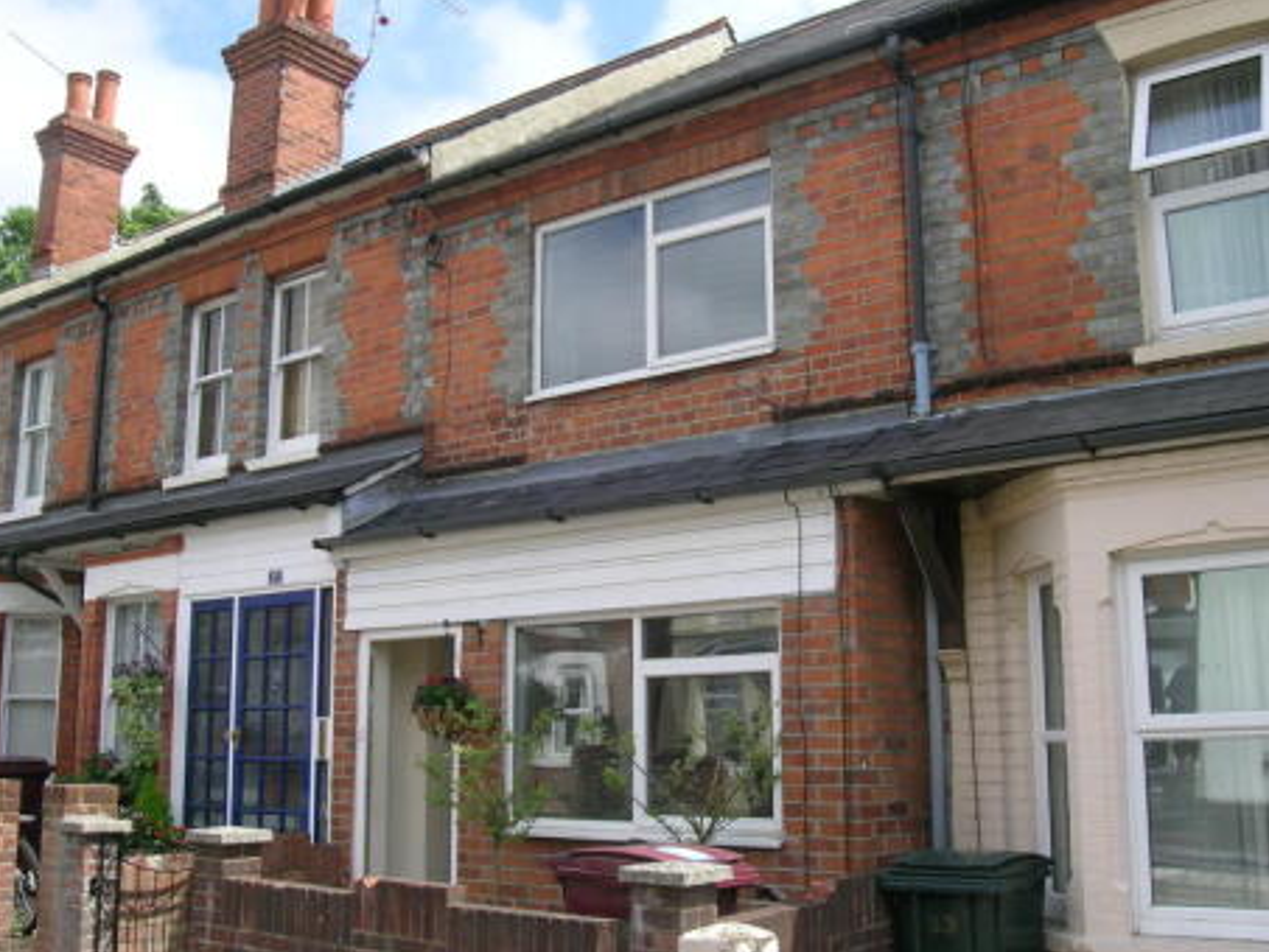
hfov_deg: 51.3
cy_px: 514
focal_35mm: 36
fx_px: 1320
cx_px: 612
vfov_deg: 39.6
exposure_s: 1/183
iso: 50
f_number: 6.3
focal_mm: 5.8
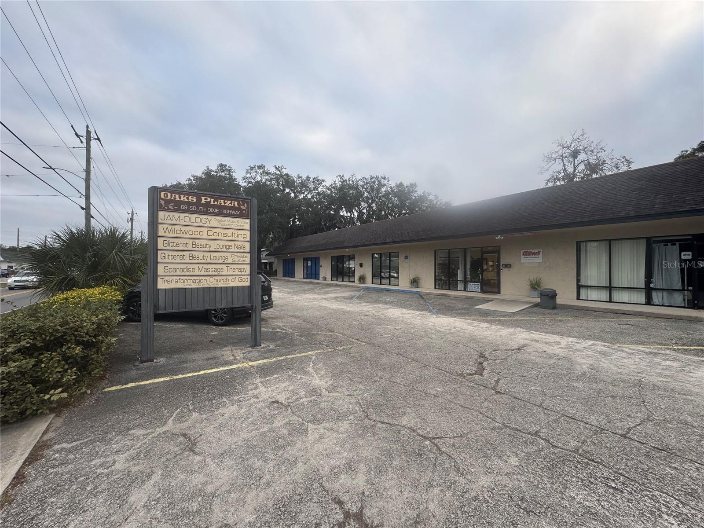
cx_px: 352
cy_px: 264
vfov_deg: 85.7
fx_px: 285
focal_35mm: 14
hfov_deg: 102.1
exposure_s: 1/214
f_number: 2.2
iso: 40
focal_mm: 2.22
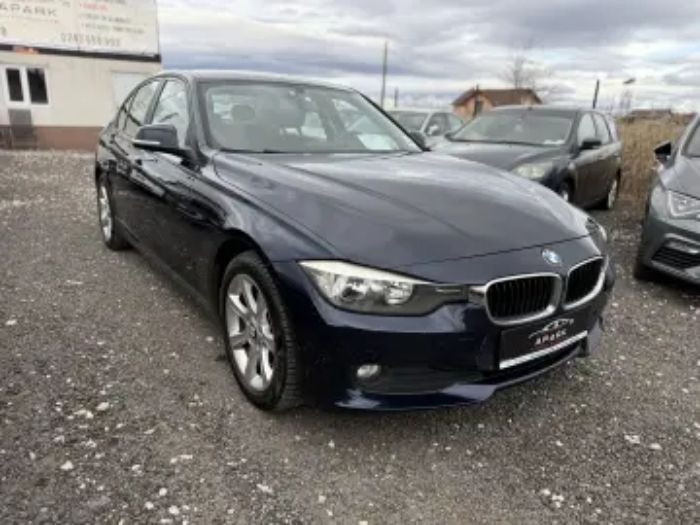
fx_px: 485
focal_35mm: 24
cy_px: 262
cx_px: 350
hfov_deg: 71.6
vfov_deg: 56.8
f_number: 1.78
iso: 100
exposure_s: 1/967
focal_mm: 6.76
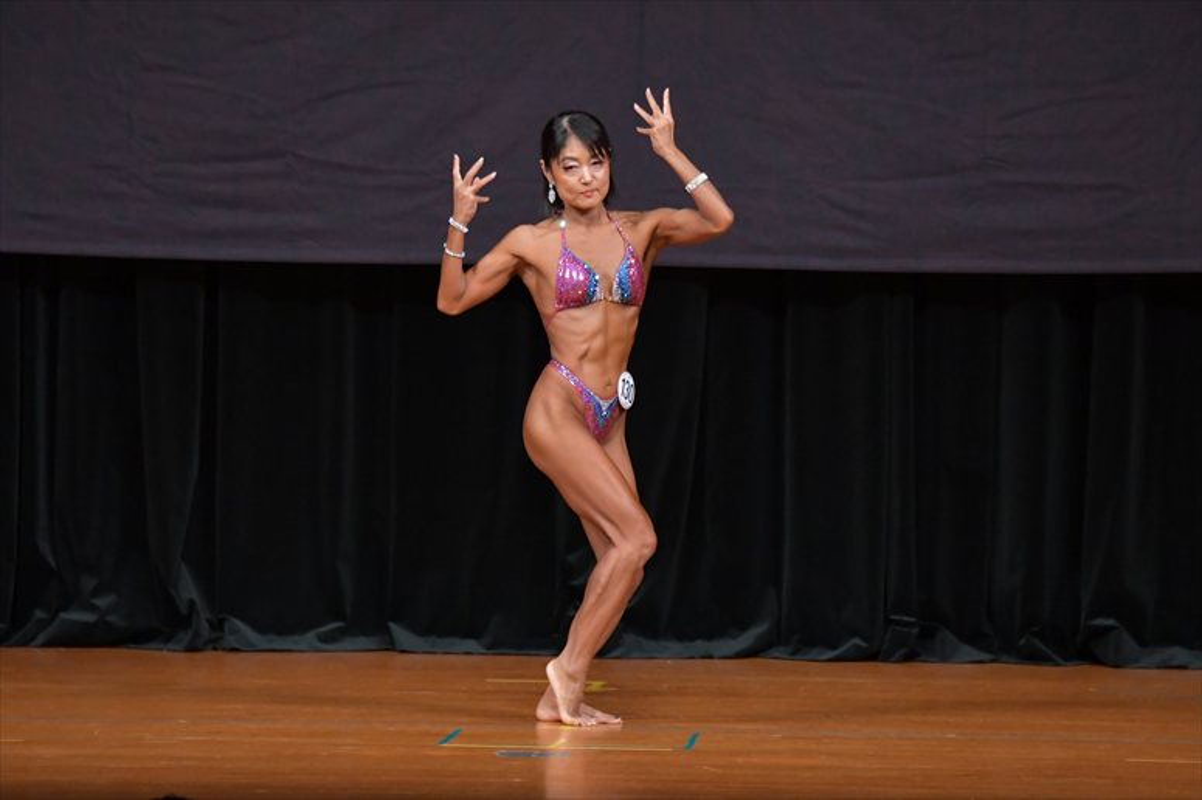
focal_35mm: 285
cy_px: 400
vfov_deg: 4.8
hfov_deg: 7.2
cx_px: 601
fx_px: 9511
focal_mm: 190
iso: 4000
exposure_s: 1/400
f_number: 5.6
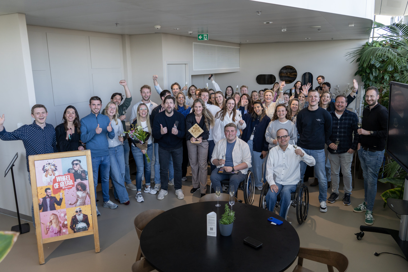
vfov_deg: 46.4
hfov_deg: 65.5
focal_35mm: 28
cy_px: 136
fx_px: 317
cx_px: 204
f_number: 4
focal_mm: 28
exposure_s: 1/160
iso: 400
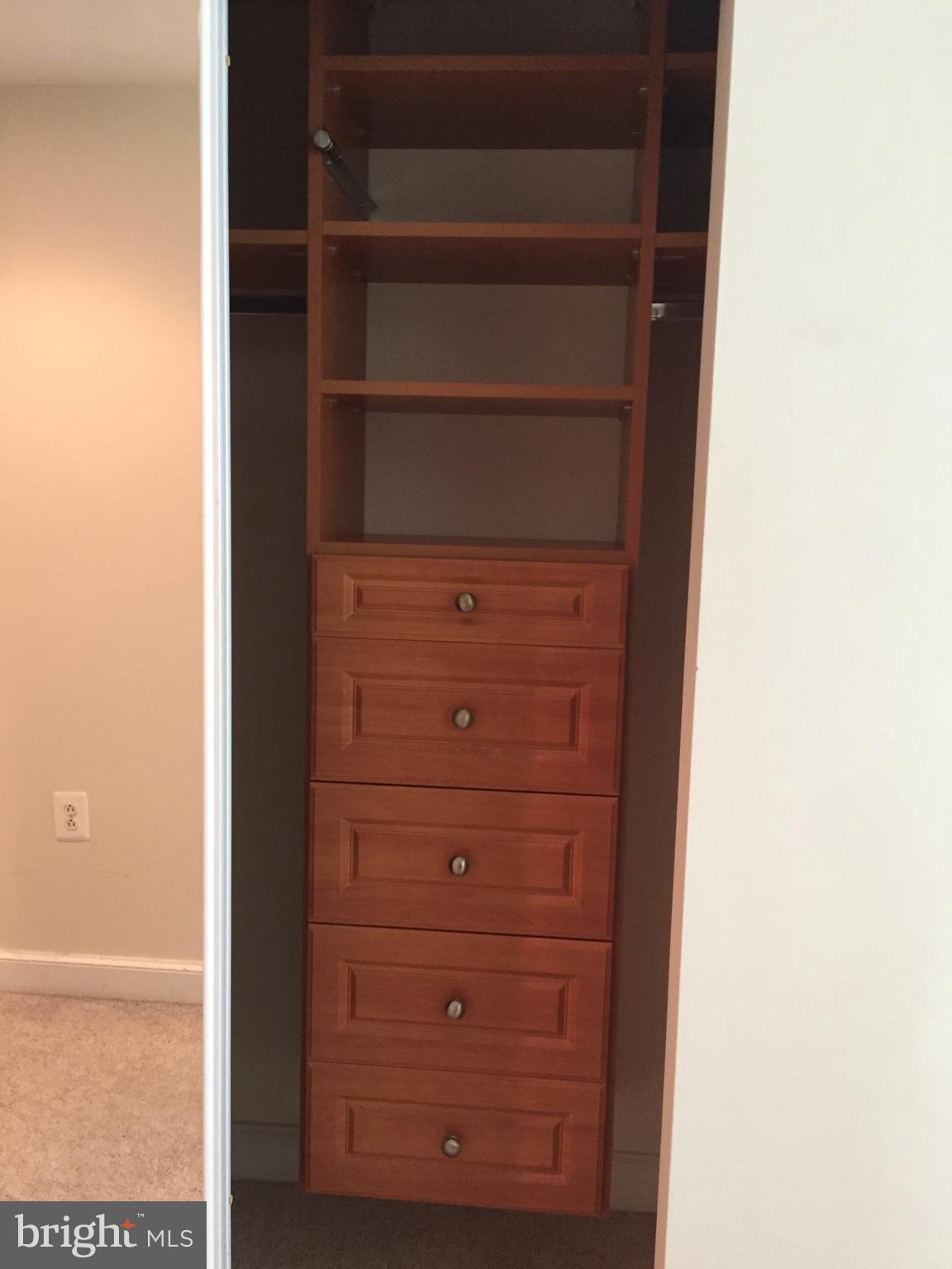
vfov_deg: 61.7
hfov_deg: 48.2
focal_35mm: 29
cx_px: 476
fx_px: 1063
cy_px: 634
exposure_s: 1/30
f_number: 2.2
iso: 200
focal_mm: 4.15
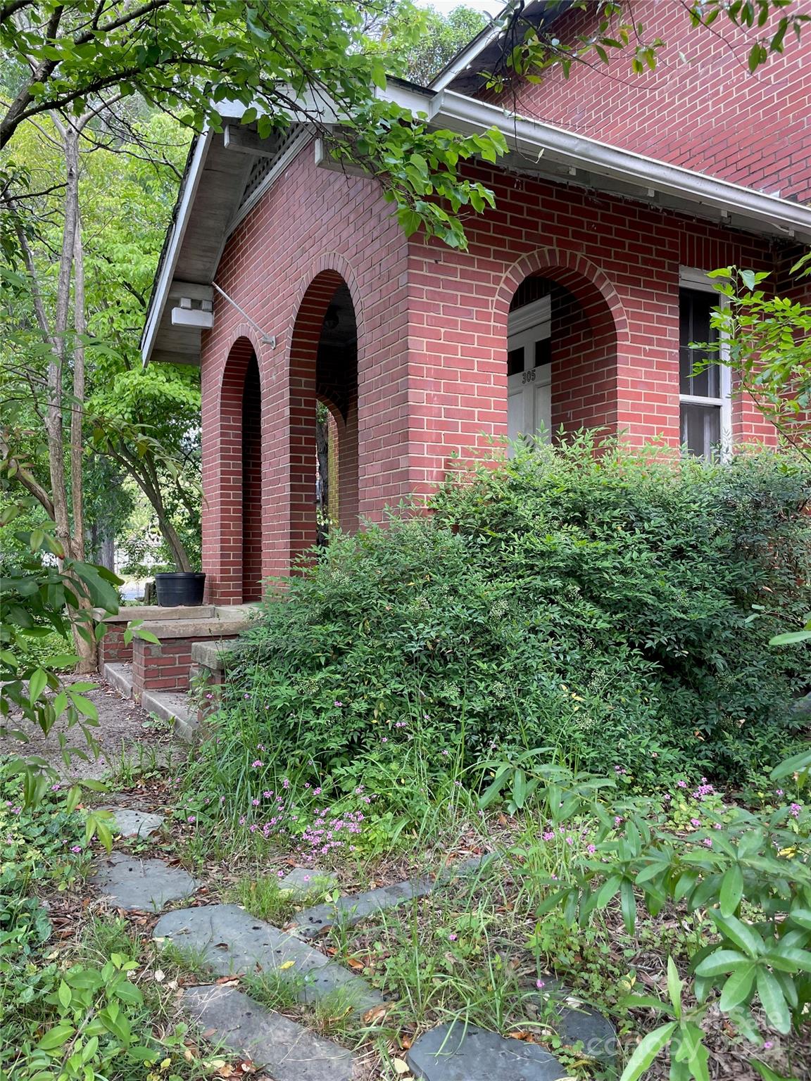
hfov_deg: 53.1
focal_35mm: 26
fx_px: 812
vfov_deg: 67.3
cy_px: 540
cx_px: 406
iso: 40
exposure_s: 1/121
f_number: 1.6
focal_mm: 4.2
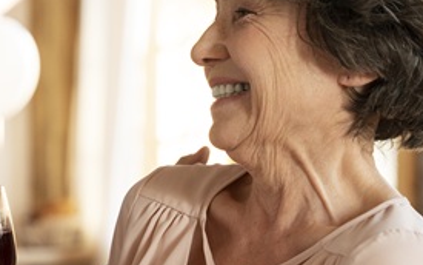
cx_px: -20
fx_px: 2068
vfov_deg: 7.3
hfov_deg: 11.5
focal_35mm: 179
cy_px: 151
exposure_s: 1/160
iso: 1000
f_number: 3.5
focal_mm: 64.5
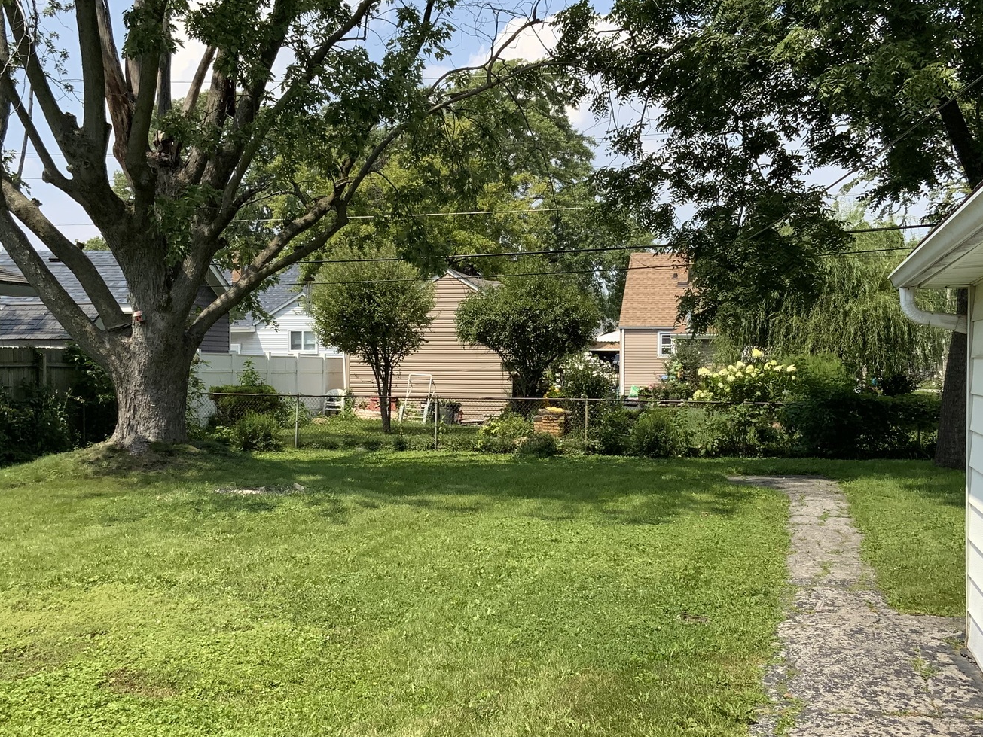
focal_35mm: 32
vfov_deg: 44.1
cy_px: 392
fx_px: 909
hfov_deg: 56.8
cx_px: 469
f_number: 1.8
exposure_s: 1/1412
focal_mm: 3
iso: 16
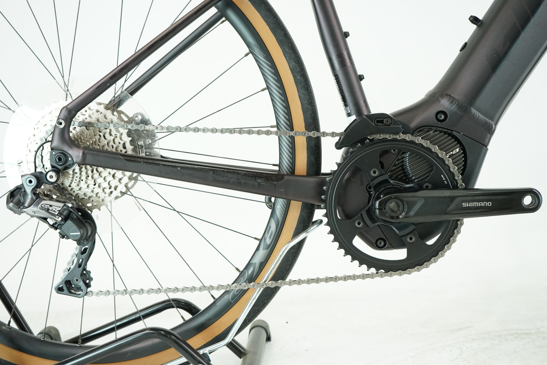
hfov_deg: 50.7
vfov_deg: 35.1
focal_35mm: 38
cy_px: 182
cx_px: 274
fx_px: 577
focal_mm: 38
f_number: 5.6
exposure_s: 1/200
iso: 2500
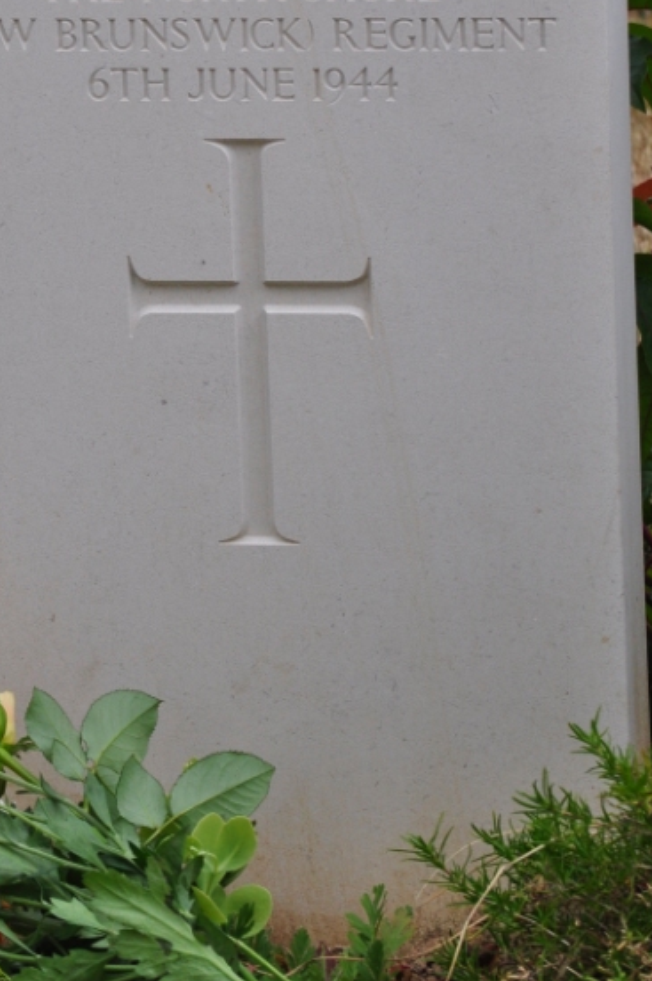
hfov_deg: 4.5
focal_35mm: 306
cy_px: 208
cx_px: 229
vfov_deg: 6.7
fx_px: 8328
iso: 400
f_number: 10
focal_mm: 110
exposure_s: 1/200
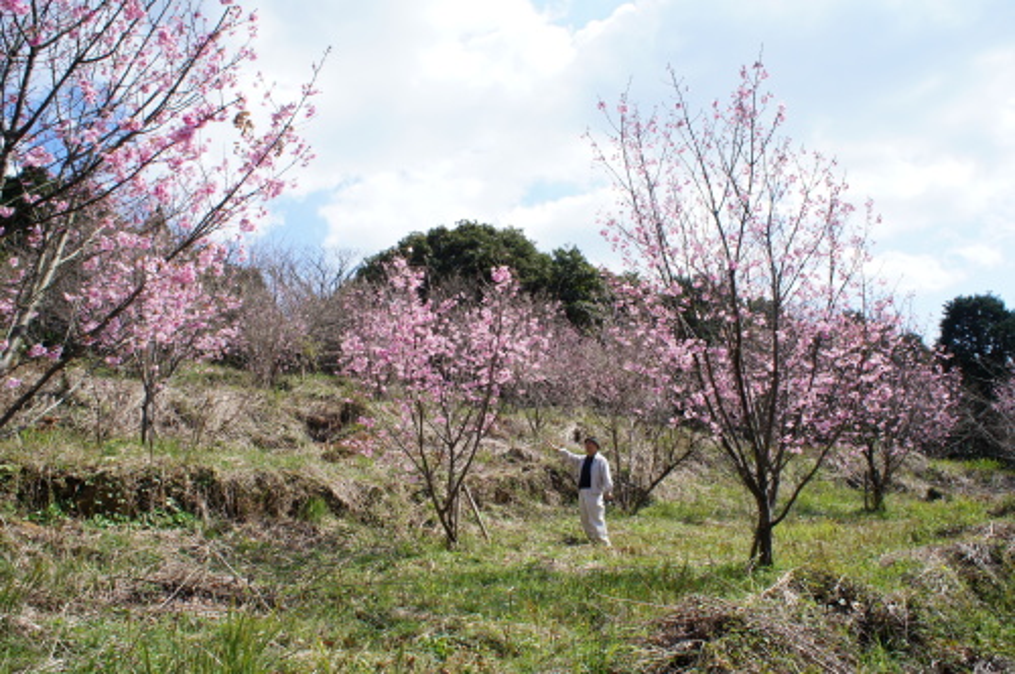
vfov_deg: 47.8
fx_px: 760
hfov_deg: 67.4
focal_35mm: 27
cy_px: 337
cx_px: 508
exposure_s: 1/160
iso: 200
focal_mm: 18
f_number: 13
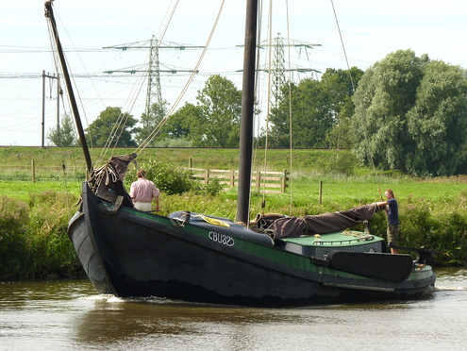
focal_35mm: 196
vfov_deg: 7.6
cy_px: 176
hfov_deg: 10.1
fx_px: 2646
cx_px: 234
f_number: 5.6
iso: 80
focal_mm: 34.9
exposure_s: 1/250
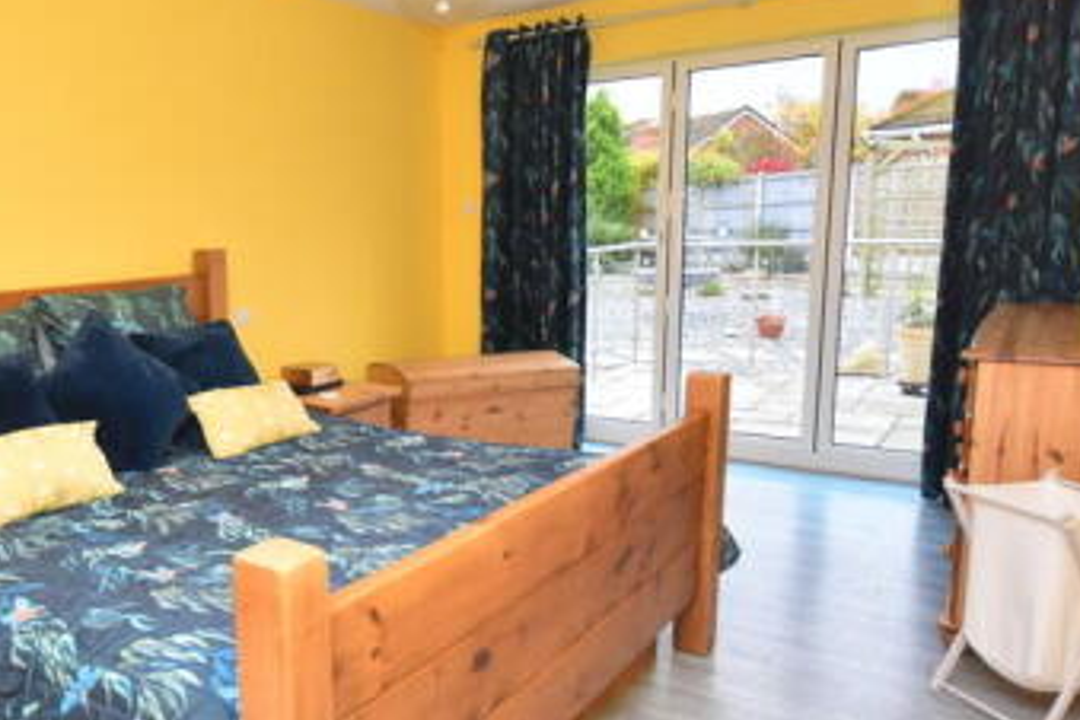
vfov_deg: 45.0
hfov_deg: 61.4
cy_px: 374
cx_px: 323
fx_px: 870
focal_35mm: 29
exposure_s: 1/125
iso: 800
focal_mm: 10
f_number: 4
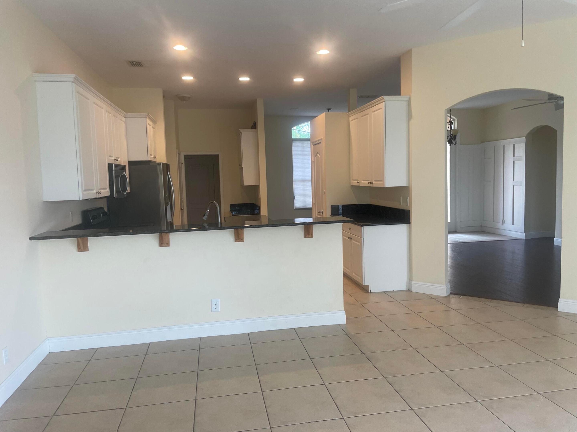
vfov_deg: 53.1
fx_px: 433
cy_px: 216
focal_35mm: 26
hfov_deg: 67.3
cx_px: 288
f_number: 1.6
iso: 125
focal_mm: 4.2
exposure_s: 1/120
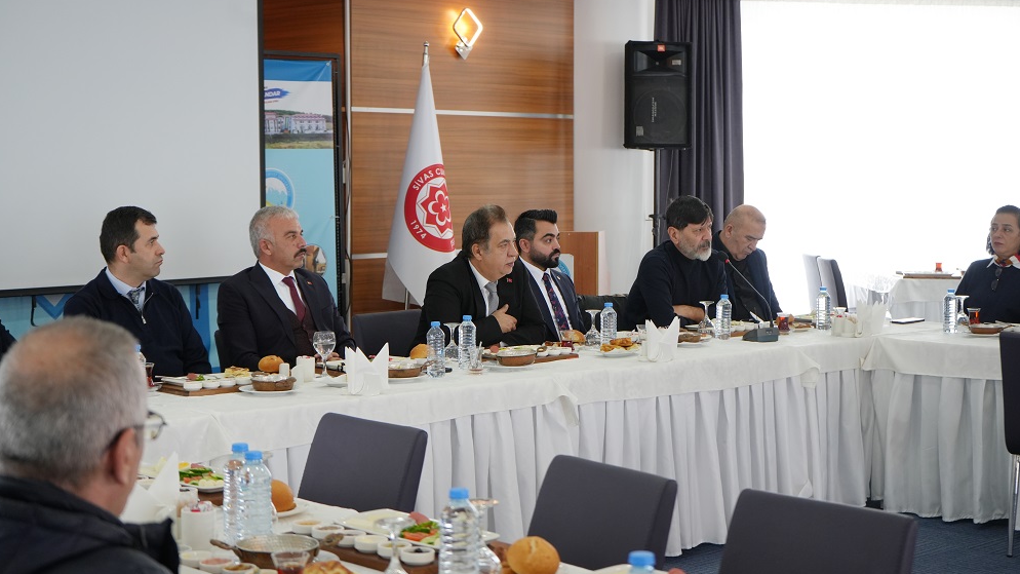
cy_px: 277
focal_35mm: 59
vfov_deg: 20.4
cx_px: 508
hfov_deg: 35.4
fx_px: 1596
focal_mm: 56
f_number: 5
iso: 1000
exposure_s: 1/160
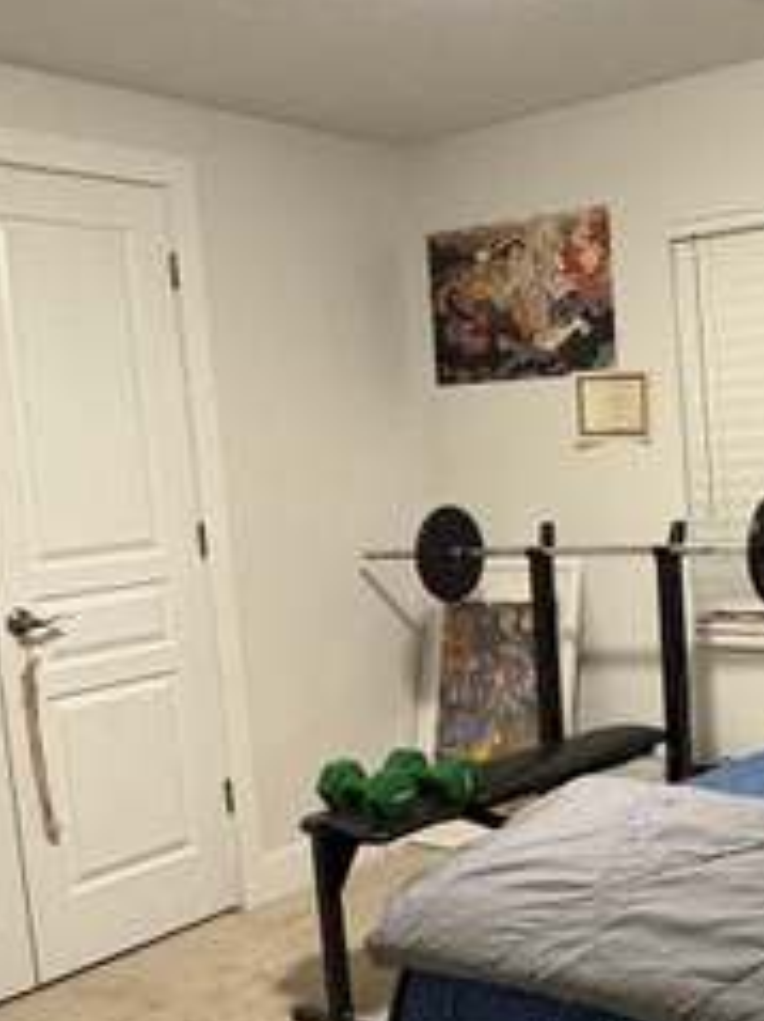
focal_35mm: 45
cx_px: 696
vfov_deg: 42.0
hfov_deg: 30.6
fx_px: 1325
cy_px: 572
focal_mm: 2.22
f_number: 2.2
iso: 640
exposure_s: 1/60
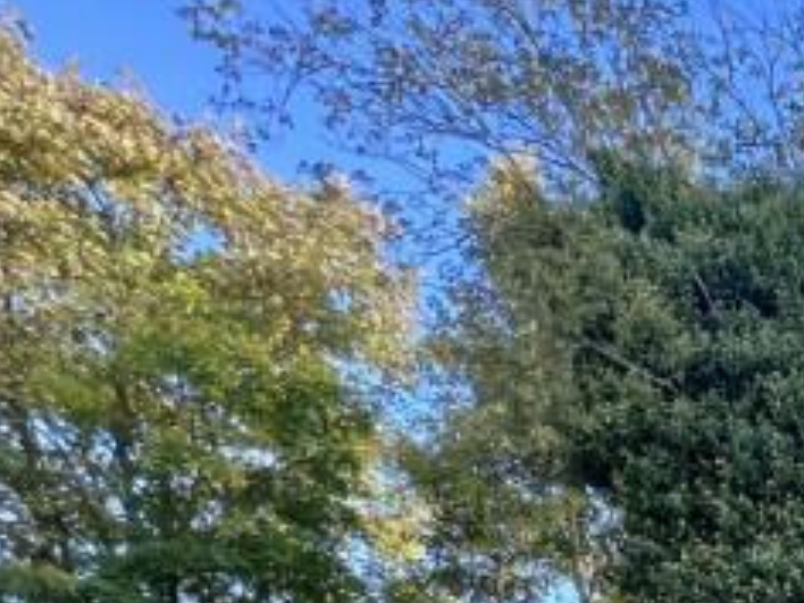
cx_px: 1368
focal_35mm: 47
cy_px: 1029
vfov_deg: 22.0
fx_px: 1092
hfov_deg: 24.1
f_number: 1.8
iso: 32
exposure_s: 1/121
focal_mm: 1.57
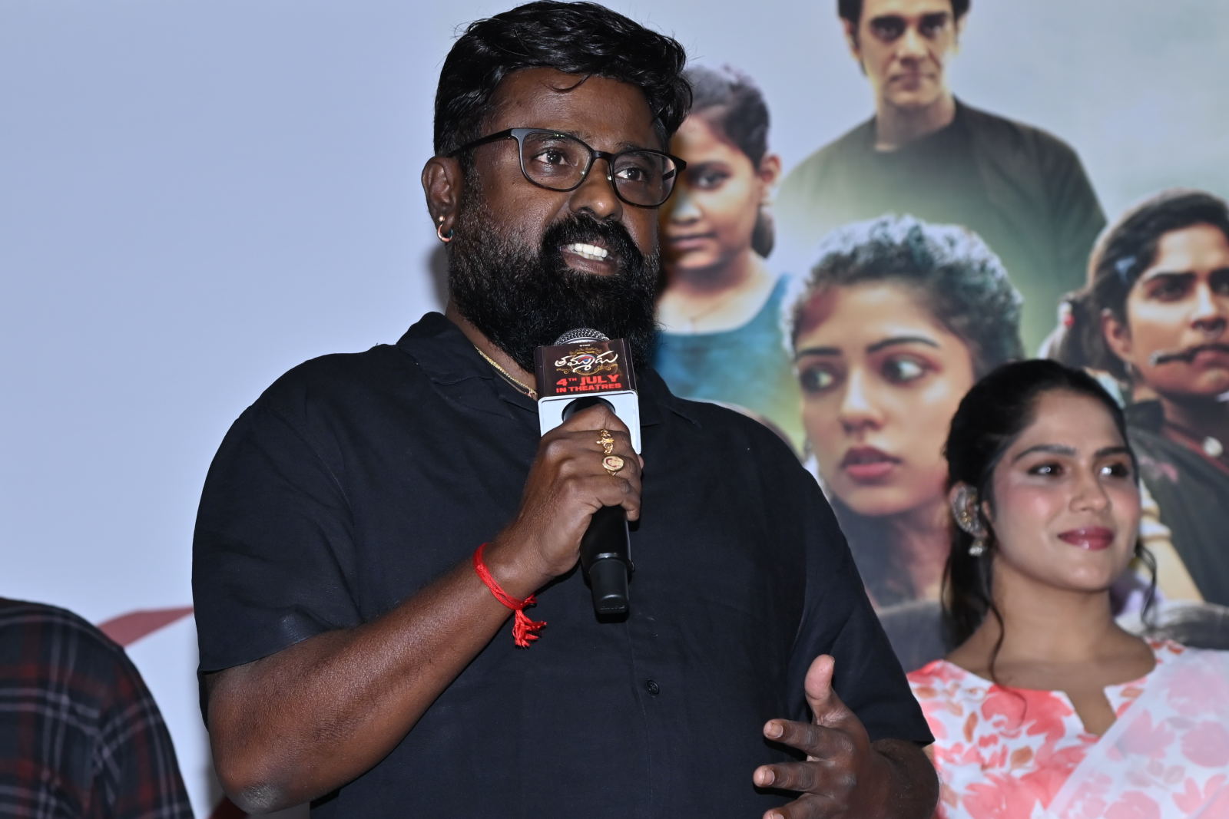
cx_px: 614
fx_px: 4848
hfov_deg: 14.4
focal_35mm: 142
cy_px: 410
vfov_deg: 9.7
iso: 500
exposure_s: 1/125
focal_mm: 95
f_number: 5.6
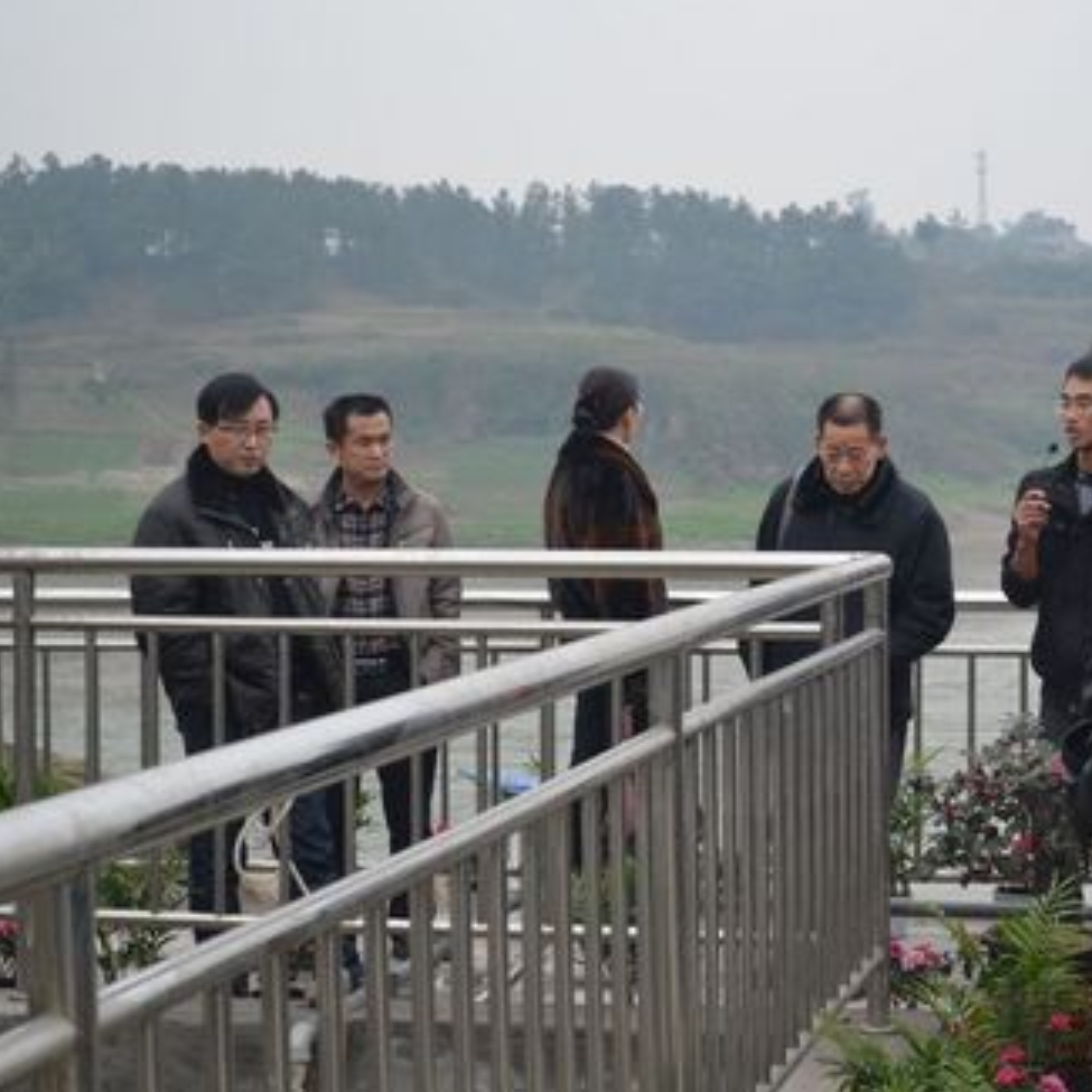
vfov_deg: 20.2
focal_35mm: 86
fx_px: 3069
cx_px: 709
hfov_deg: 20.1
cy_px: 543
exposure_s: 1/125
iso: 280
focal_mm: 44
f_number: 5.6
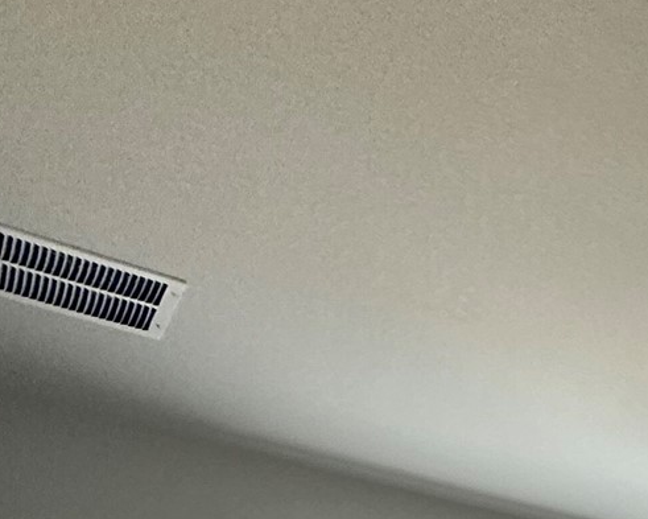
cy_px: 1038
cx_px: 985
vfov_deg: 18.1
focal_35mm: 57
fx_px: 1093
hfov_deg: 24.9
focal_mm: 2.22
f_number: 2.2
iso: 250
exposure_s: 1/120
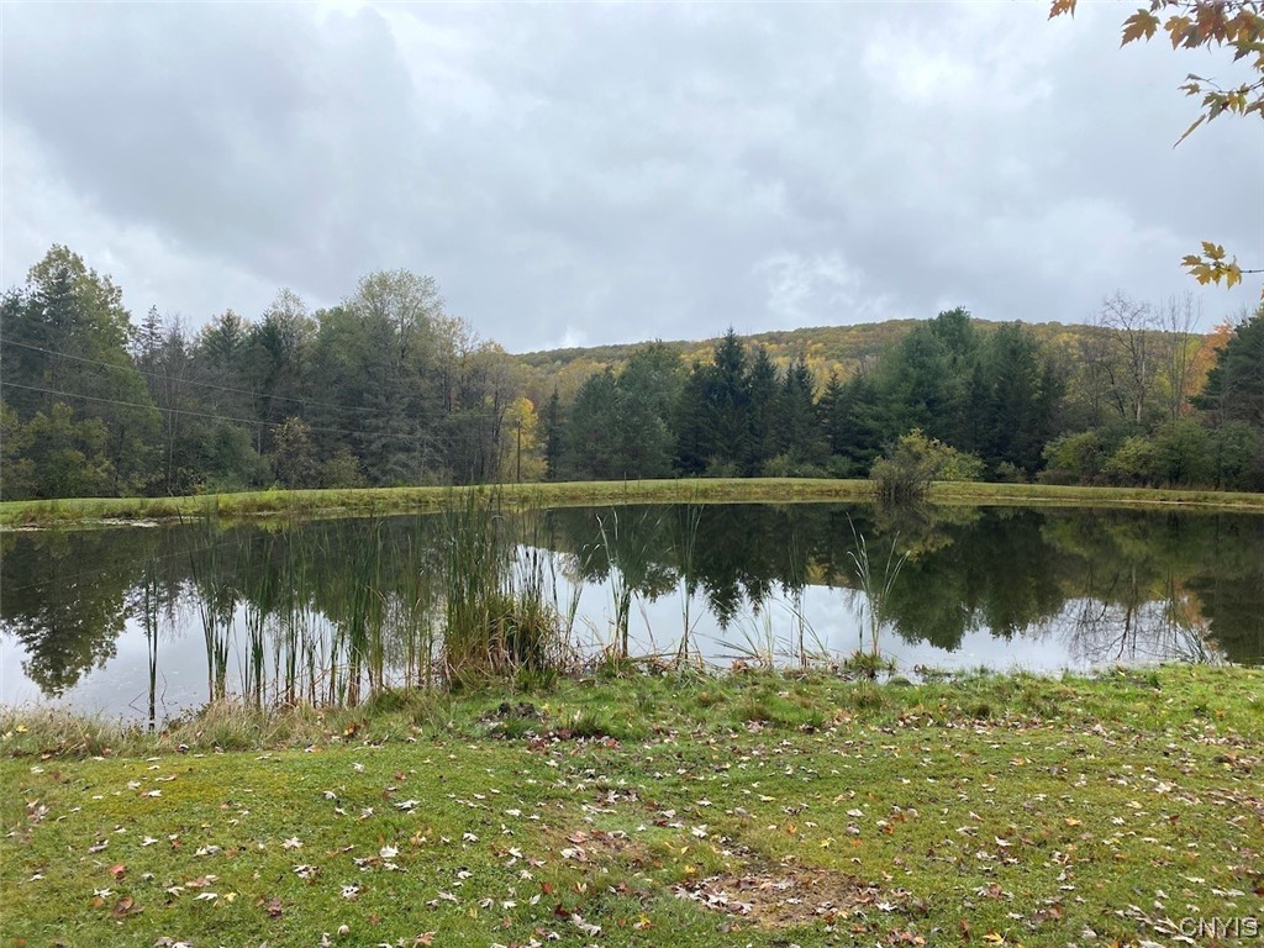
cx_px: 632
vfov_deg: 53.1
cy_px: 474
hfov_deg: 67.3
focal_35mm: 26
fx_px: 949
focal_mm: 4.25
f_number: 1.8
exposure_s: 1/1522
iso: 32
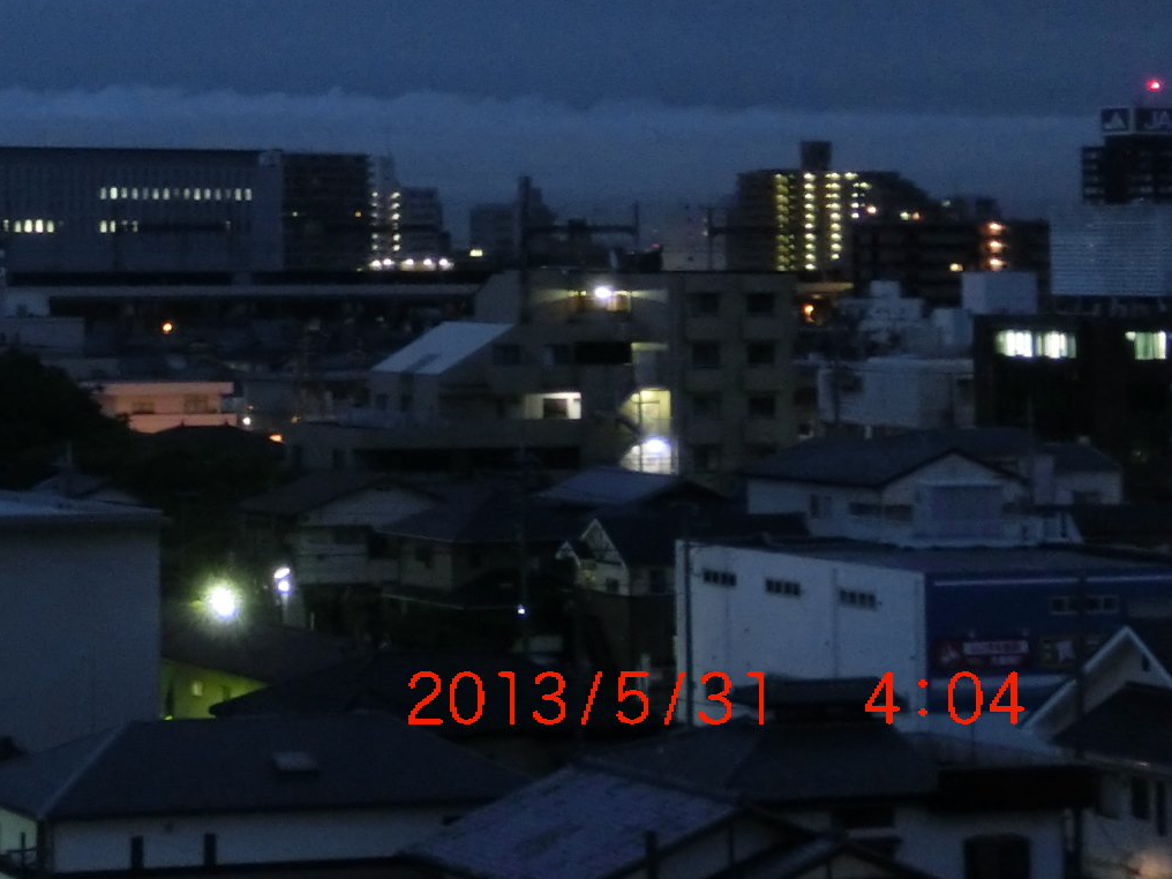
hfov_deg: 15.2
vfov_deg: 11.6
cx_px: -5
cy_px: -6
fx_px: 4300
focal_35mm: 127
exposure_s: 1/4
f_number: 4.6
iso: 800
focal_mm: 11.17
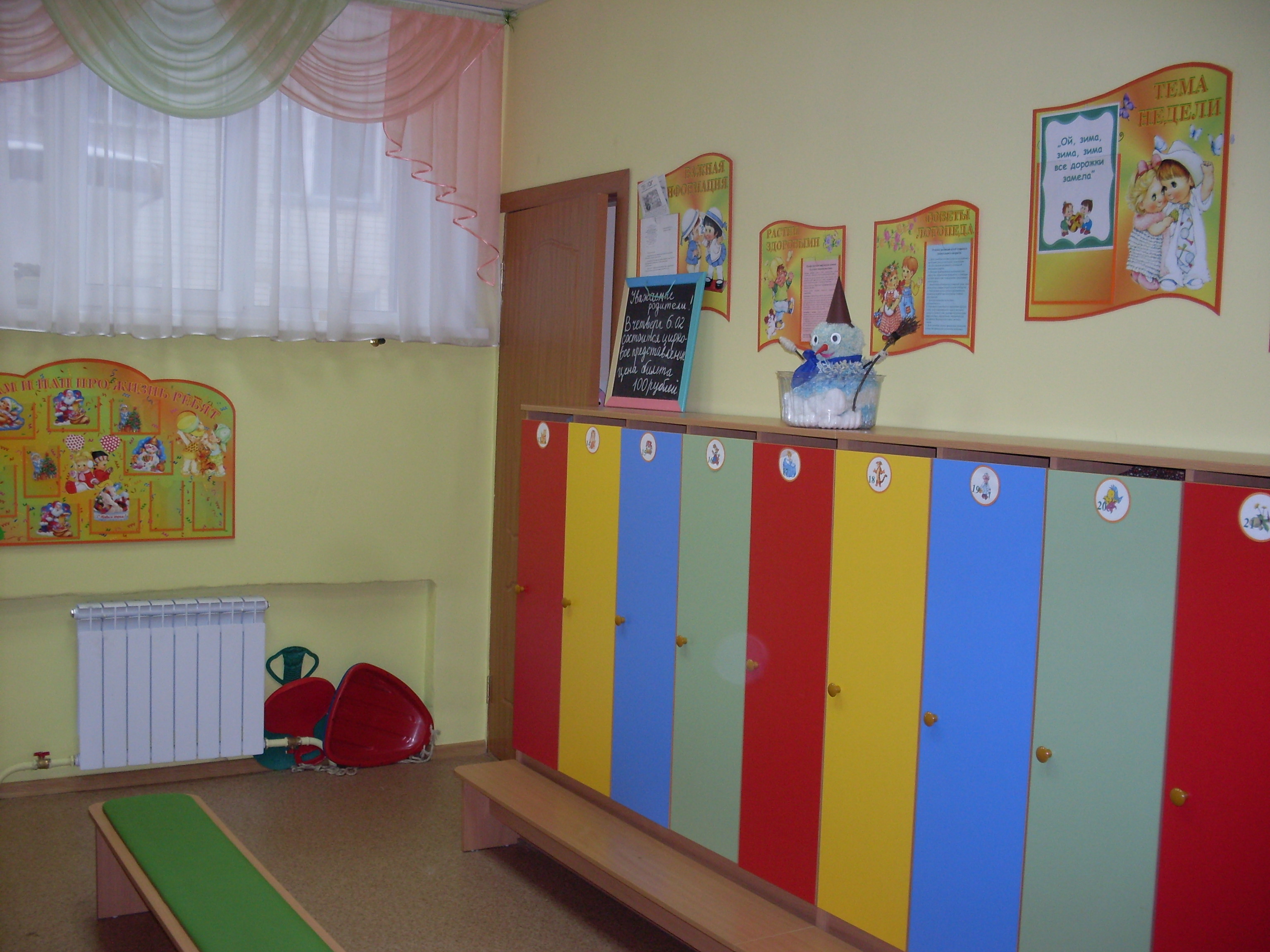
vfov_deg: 37.7
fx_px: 1394
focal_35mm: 38
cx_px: 635
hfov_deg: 49.0
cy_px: 476
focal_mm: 6.3
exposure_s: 1/45
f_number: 2.8
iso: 100
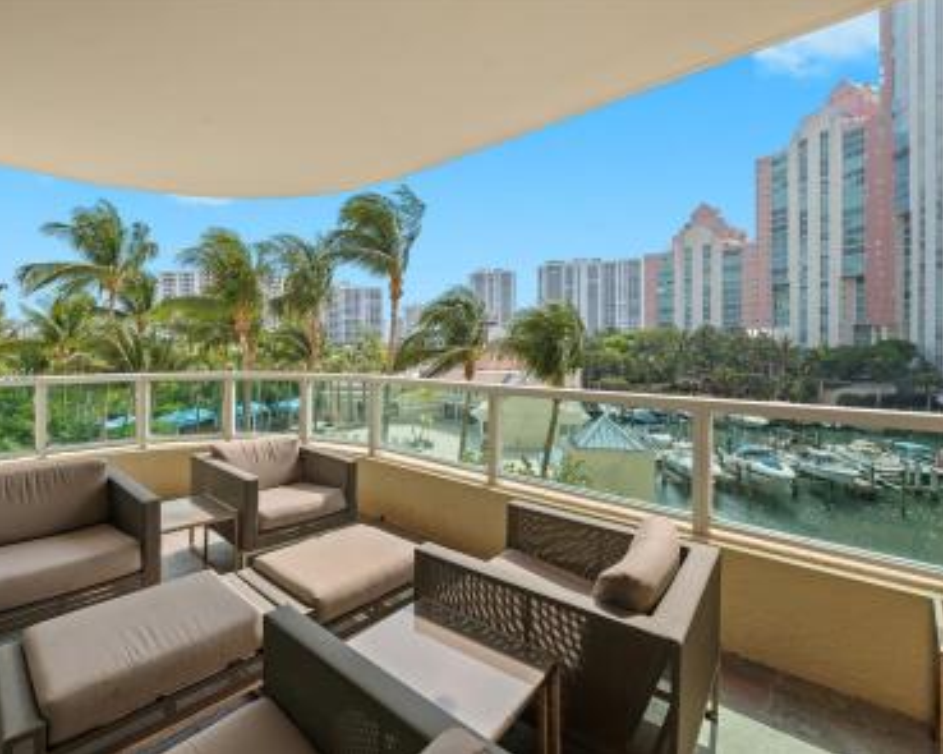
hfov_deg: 92.0
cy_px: 376
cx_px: 382
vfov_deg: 80.4
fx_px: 446
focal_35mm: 16
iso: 200
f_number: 8
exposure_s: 1/400
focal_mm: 14
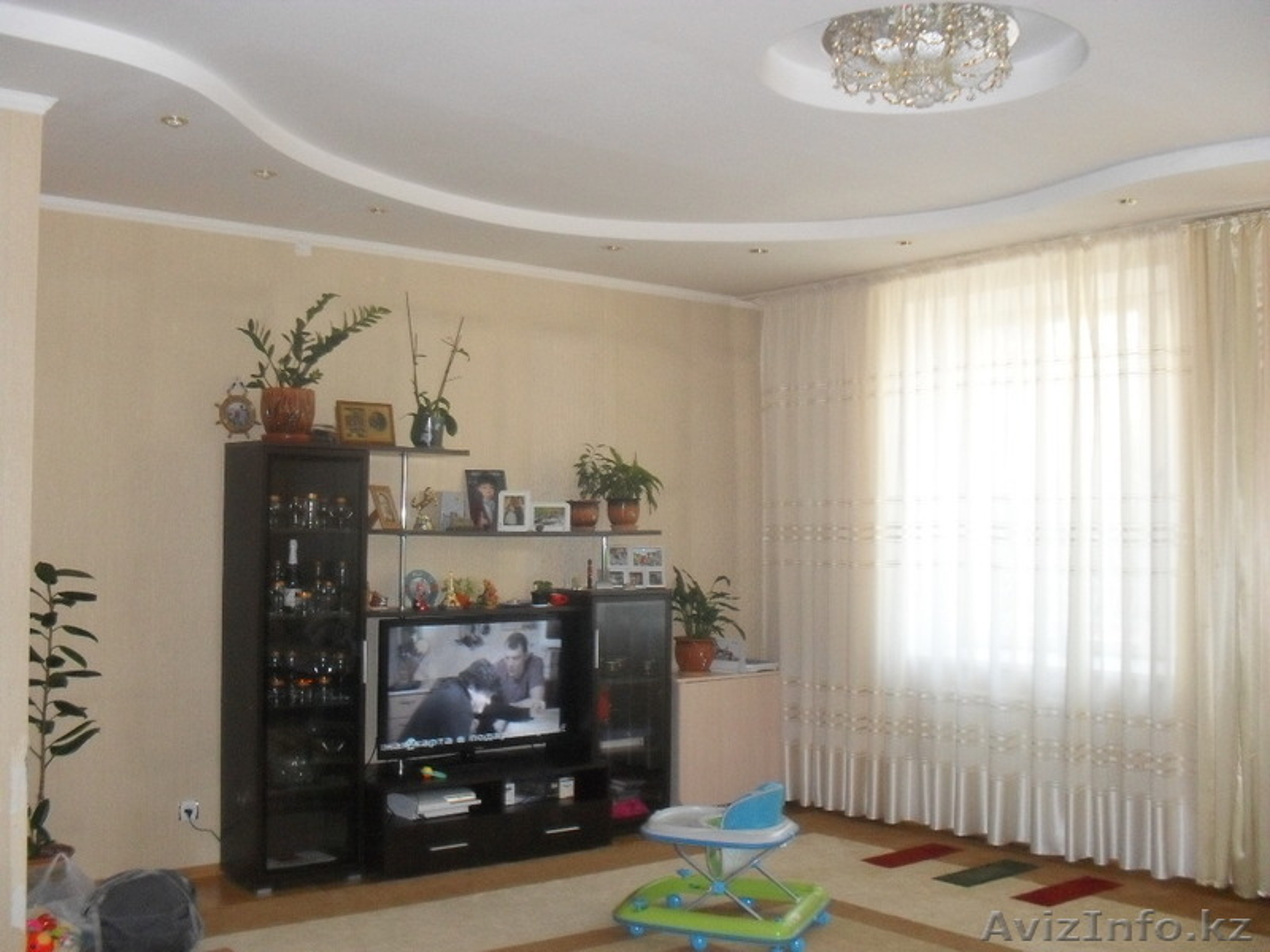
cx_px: 635
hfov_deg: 52.6
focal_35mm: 35
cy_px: 476
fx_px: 1284
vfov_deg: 40.7
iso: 320
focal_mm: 6.3
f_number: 3.2
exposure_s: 1/45
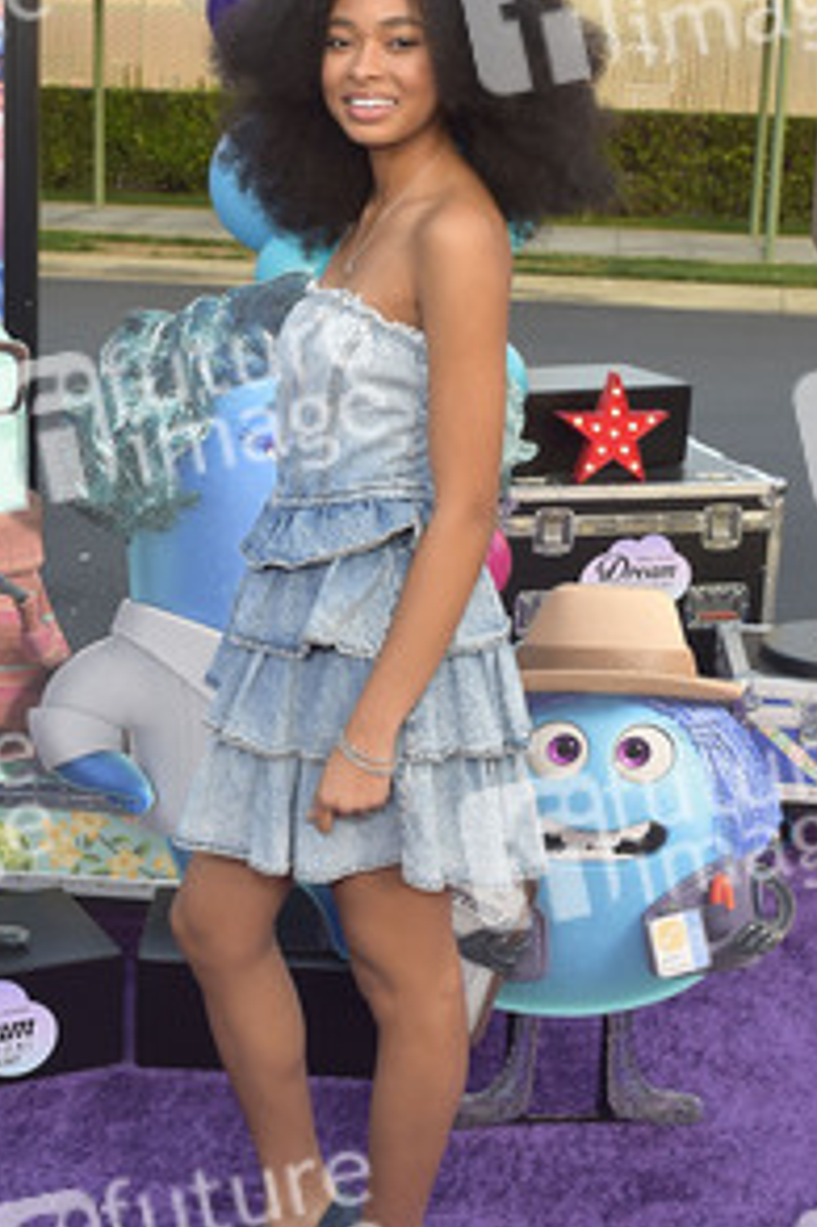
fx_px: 1397
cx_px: 295
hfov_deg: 32.4
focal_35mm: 41
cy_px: 624
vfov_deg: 47.4
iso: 640
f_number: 6.3
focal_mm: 30
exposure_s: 1/250
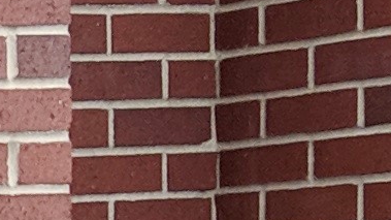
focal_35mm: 313
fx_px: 3244
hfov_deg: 6.5
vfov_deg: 3.6
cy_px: 986
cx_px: -632
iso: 93
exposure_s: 1/125
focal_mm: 4.44
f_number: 1.8
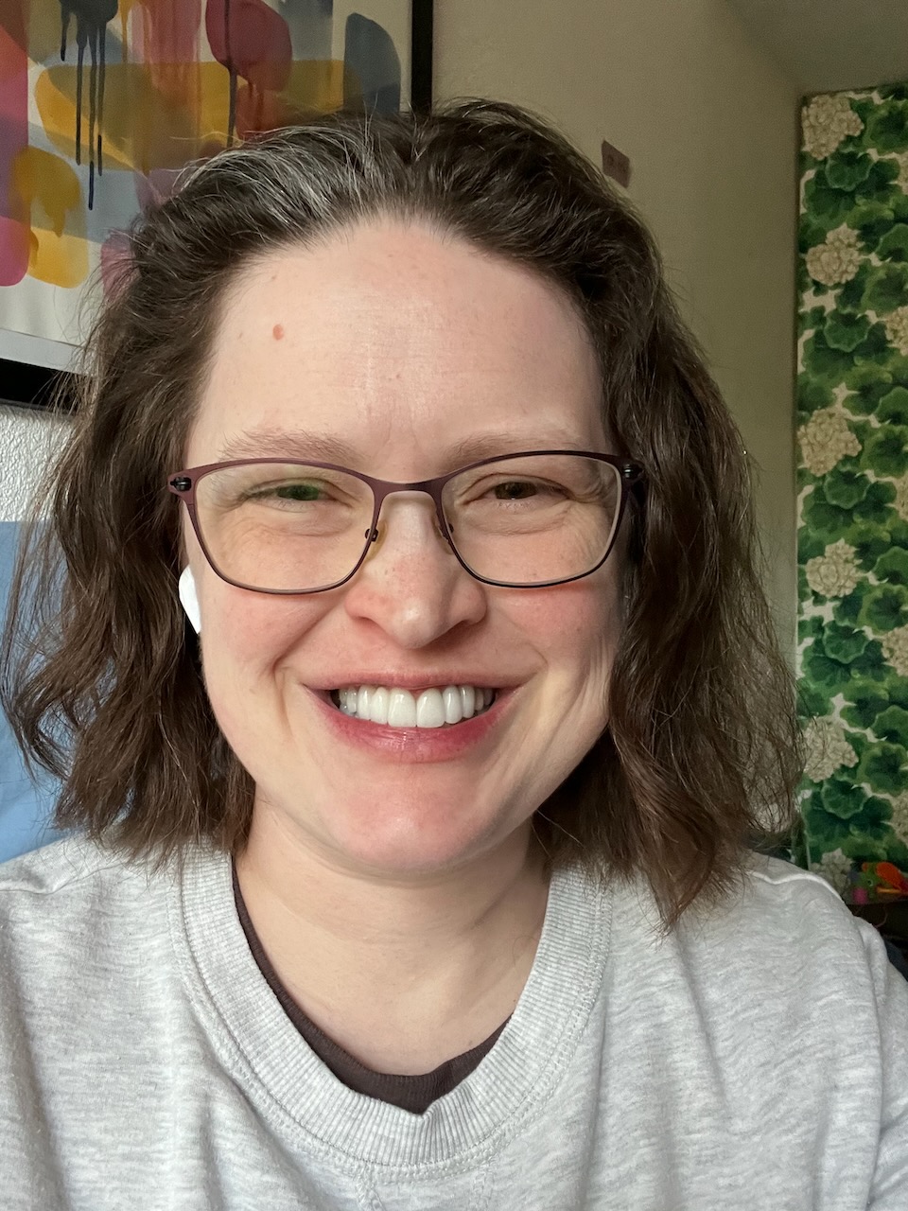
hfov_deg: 46.8
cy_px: 606
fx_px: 1049
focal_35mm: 30
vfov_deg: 60.0
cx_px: 454
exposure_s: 1/60
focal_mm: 2.71
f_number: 2.2
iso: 320
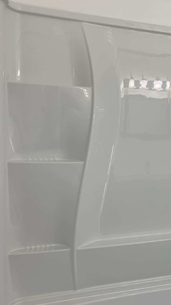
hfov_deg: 29.1
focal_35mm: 38
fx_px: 306
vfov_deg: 52.8
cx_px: 172
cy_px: 153
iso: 50
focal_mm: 4.25
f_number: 1.8
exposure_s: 1/120
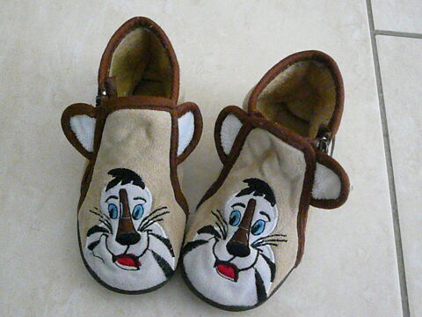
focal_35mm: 37
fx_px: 451
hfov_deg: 50.1
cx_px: 211
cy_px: 158
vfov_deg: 38.7
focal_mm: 6.1
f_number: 3.1
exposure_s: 1/400
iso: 3200
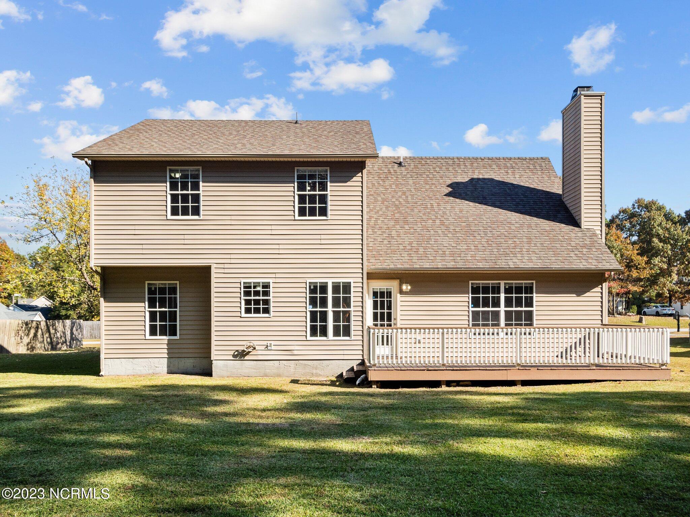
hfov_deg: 63.4
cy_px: 258
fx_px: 558
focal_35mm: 28
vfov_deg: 49.7
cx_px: 345
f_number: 5.6
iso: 200
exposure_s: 1/1000
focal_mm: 14
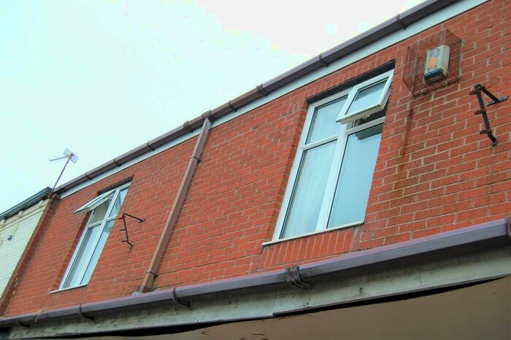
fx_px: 638
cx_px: 256
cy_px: 170
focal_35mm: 45
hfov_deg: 43.6
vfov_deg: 29.8
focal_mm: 30
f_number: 7.1
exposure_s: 1/160
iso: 200
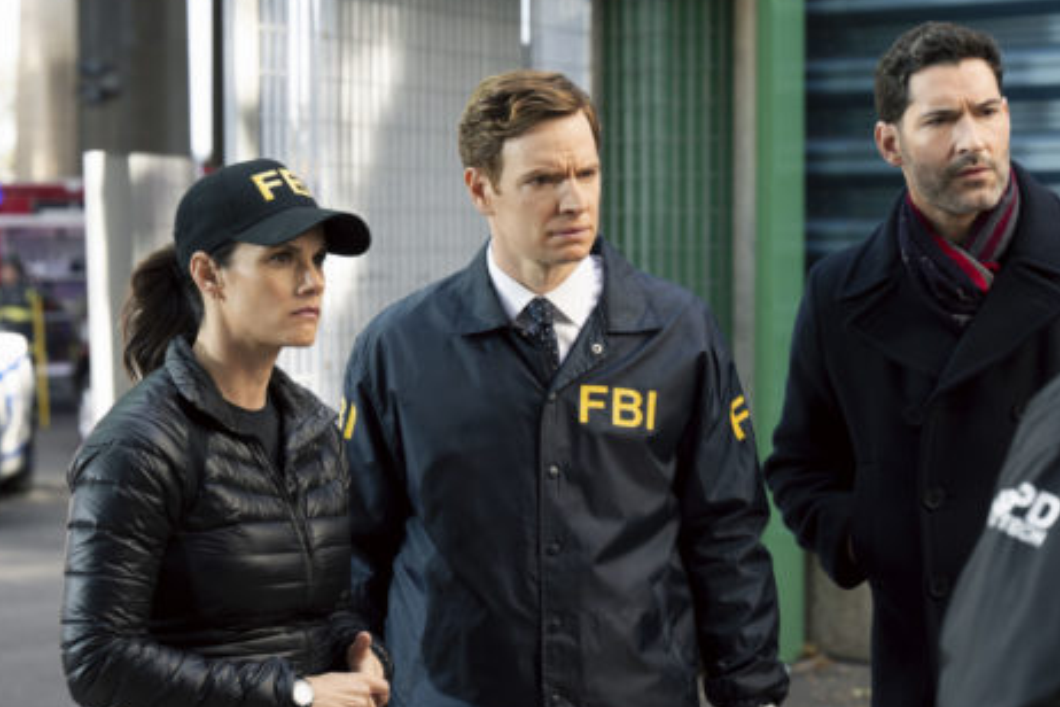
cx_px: 636
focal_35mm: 91
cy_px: 425
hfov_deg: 22.3
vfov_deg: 15.0
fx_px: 2679
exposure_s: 1/800
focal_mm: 70
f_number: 4
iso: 500
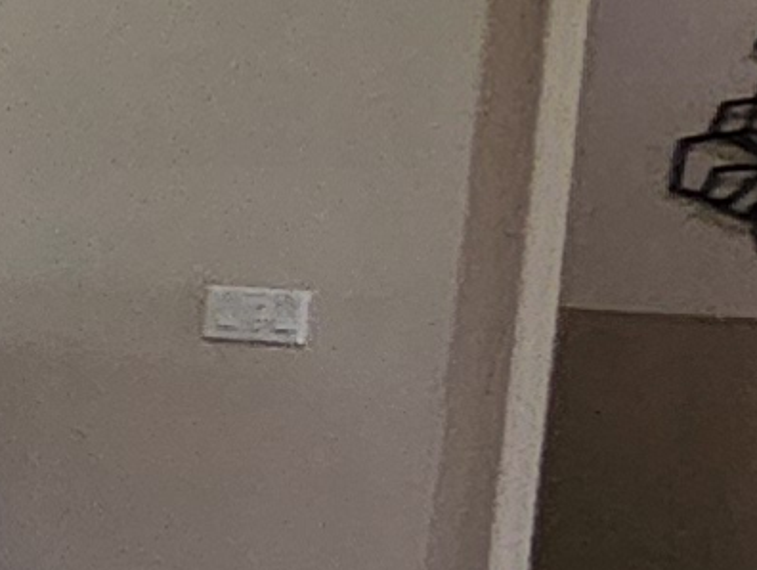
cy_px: 352
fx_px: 2080
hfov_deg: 10.2
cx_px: -1753
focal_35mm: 95
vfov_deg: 15.6
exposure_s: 1/60
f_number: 2.2
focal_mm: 1.13
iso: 125
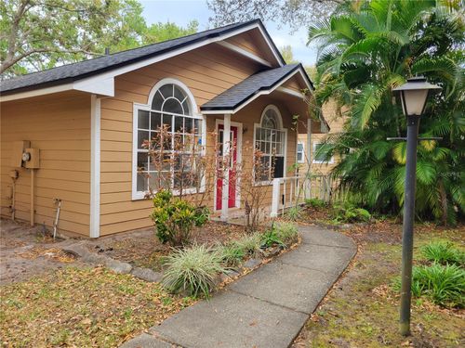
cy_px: 174
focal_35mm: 26
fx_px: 349
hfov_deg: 67.3
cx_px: 232
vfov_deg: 53.1
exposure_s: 1/227
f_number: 1.8
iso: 40
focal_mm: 5.4
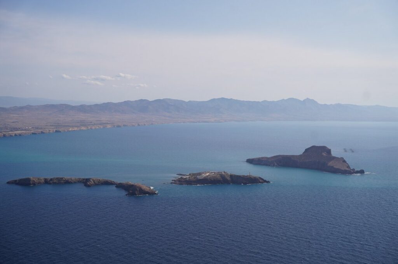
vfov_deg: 26.2
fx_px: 569
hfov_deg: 38.6
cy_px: 132
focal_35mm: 52
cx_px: 199
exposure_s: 1/1600
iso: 100
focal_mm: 51.5
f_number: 4
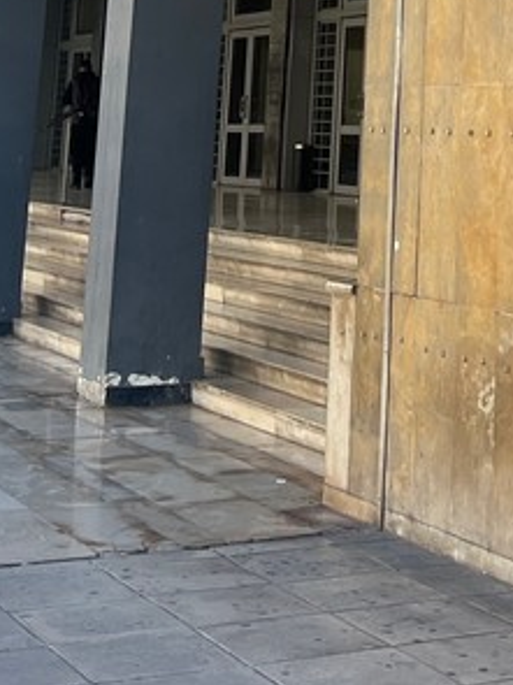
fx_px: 1859
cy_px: -221
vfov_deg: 19.2
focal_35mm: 94
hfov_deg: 15.4
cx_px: 505
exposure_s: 1/674
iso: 50
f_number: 1.5
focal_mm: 5.7
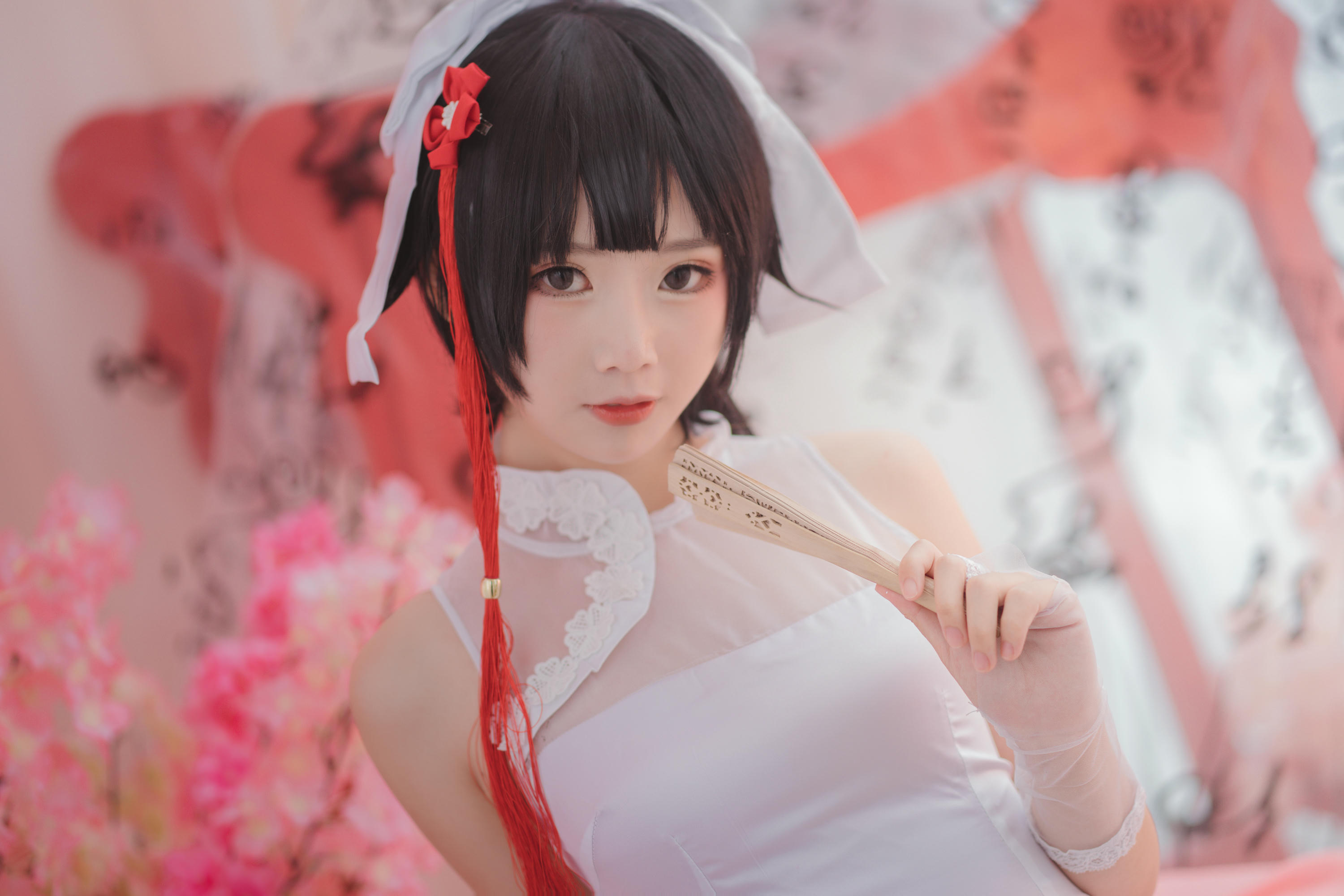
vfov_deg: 16.1
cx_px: 672
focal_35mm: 85
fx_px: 3173
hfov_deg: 23.9
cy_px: 448
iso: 160
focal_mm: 85
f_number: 2.5
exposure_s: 1/160
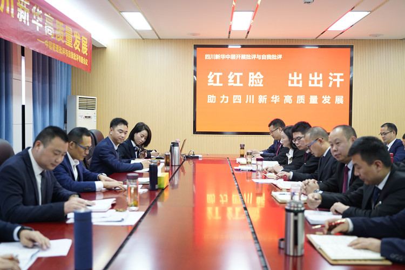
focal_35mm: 38
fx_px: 427
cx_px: 202
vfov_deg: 35.1
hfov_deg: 50.7
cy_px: 135
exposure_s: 1/160
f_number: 2.8
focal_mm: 38
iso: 2000
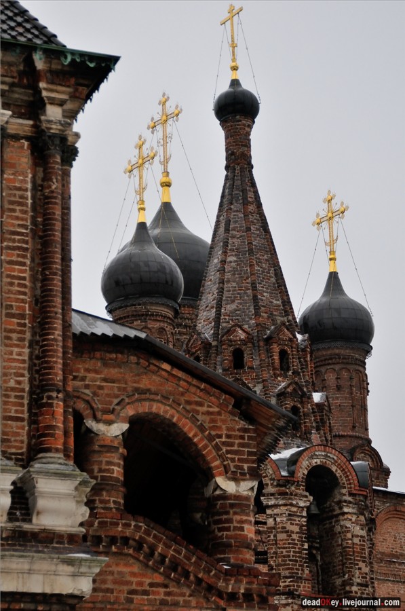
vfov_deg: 17.5
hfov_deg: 11.7
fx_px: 1981
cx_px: 202
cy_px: 306
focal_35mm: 117
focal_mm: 78
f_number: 5.3
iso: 800
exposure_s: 1/250
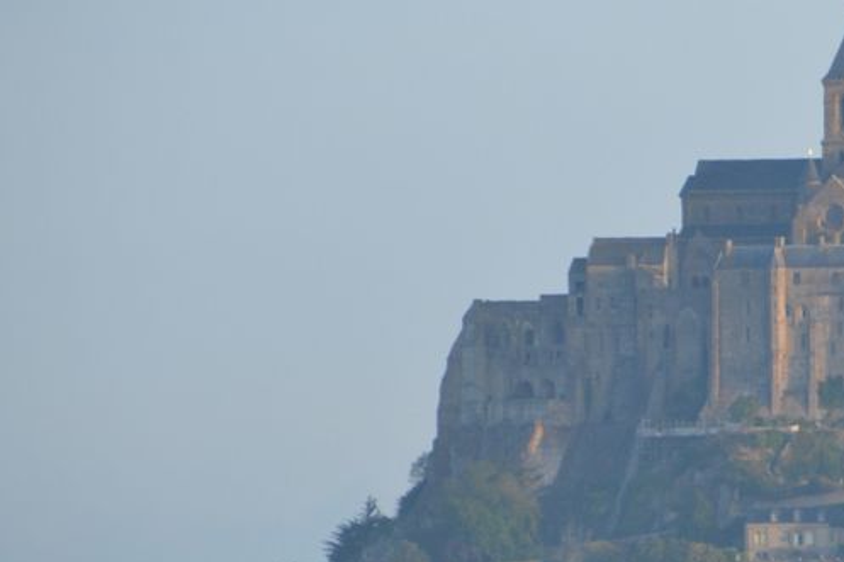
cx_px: 897
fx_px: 16991
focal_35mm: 725
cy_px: 324
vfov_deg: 1.9
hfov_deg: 2.8
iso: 400
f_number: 6.3
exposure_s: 1/400
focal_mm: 200
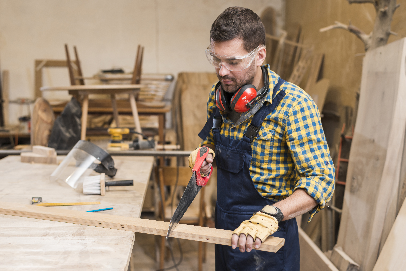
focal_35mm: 50
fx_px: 564
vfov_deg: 27.0
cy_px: 136
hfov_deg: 39.6
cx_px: 203
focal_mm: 50
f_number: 3.2
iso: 320
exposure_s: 1/160
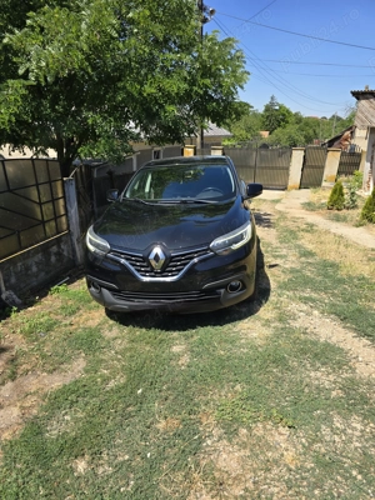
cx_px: 188
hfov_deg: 58.9
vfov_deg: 73.9
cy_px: 250
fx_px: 332
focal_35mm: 23
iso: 12
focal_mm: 6.3
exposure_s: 1/588
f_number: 1.7
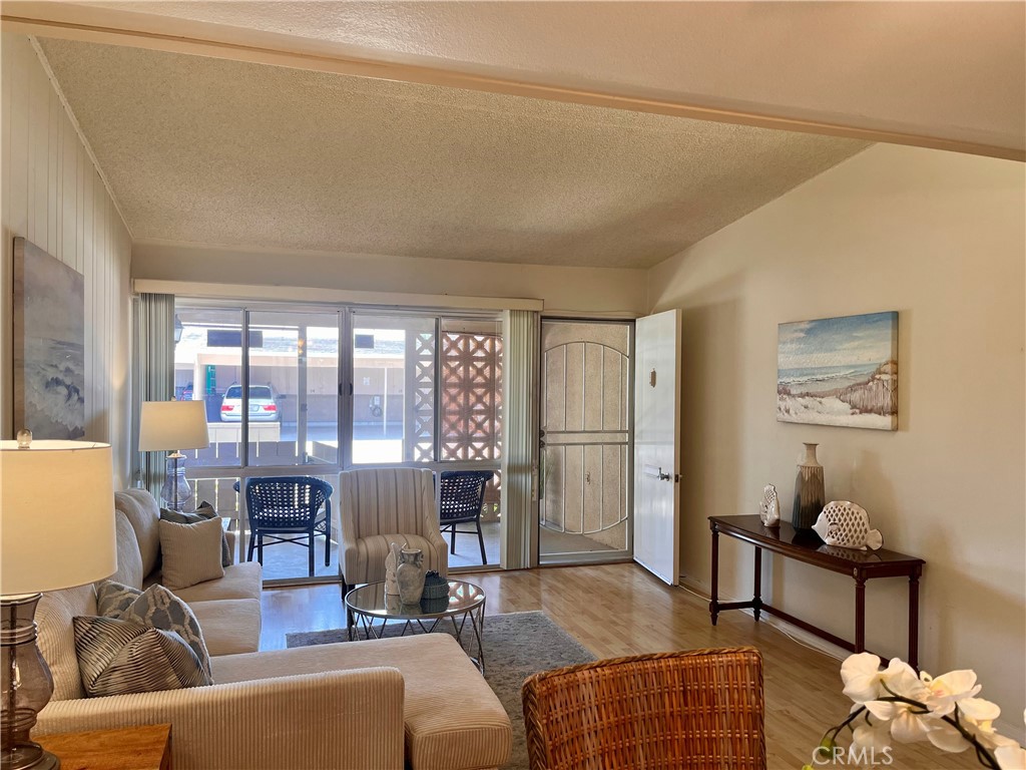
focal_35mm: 26
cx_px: 513
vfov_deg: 53.1
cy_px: 385
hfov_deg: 67.3
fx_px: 771
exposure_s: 1/120
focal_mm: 5.1
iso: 80
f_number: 1.6
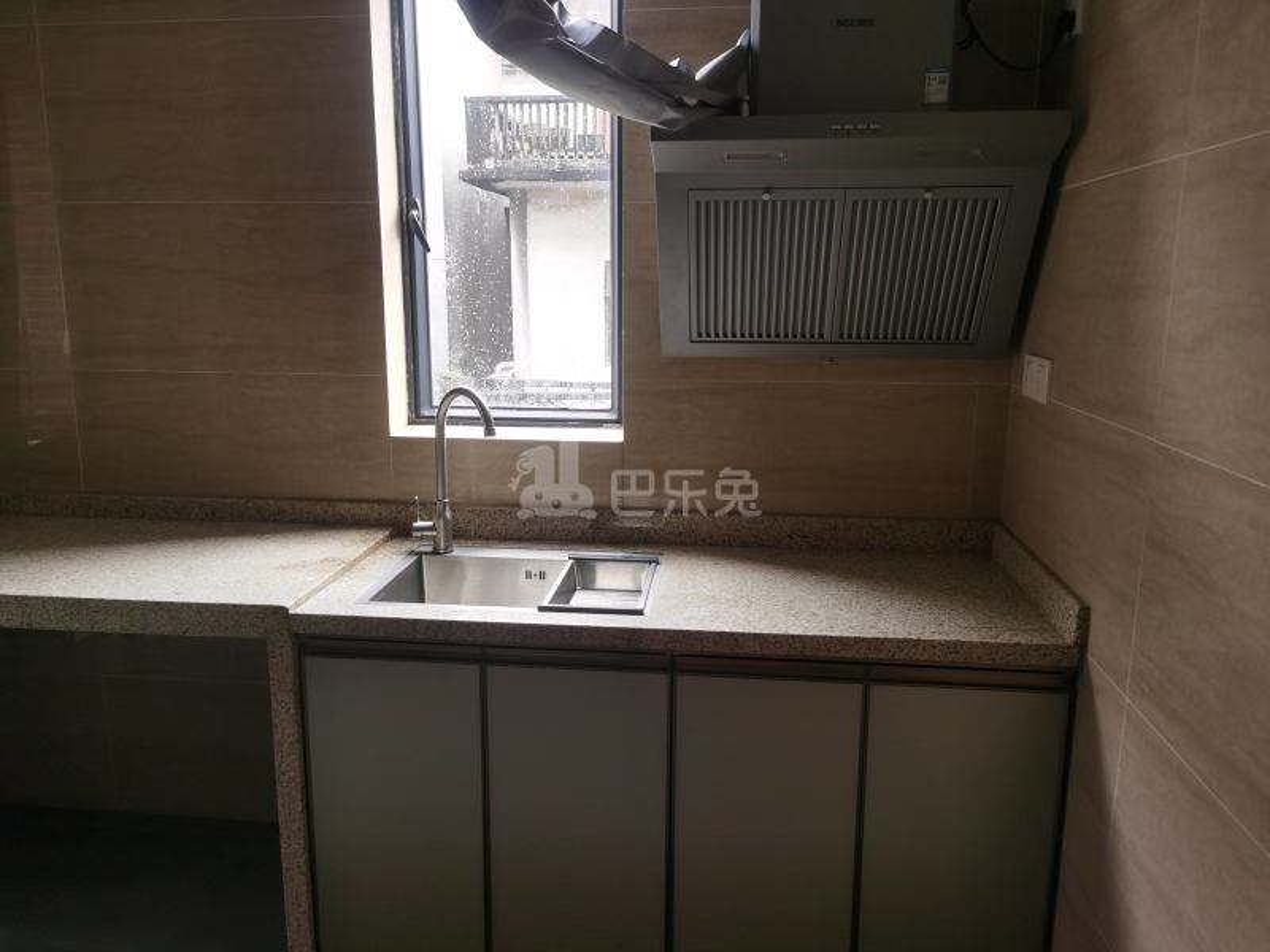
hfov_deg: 65.3
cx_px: 635
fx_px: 991
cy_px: 476
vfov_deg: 51.4
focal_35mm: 27
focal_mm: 5.56
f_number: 1.6
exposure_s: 1/100
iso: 160
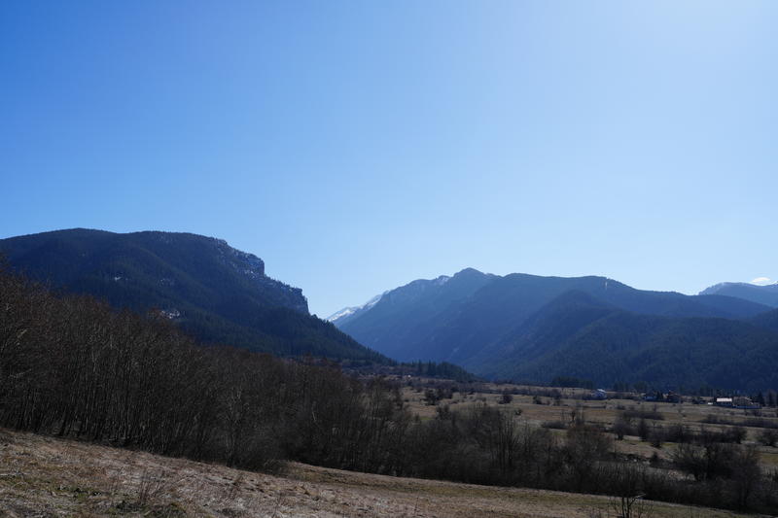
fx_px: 756
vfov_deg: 37.8
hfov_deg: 54.4
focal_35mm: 35
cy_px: 259
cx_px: 389
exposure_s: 1/250
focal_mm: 35
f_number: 10
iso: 100
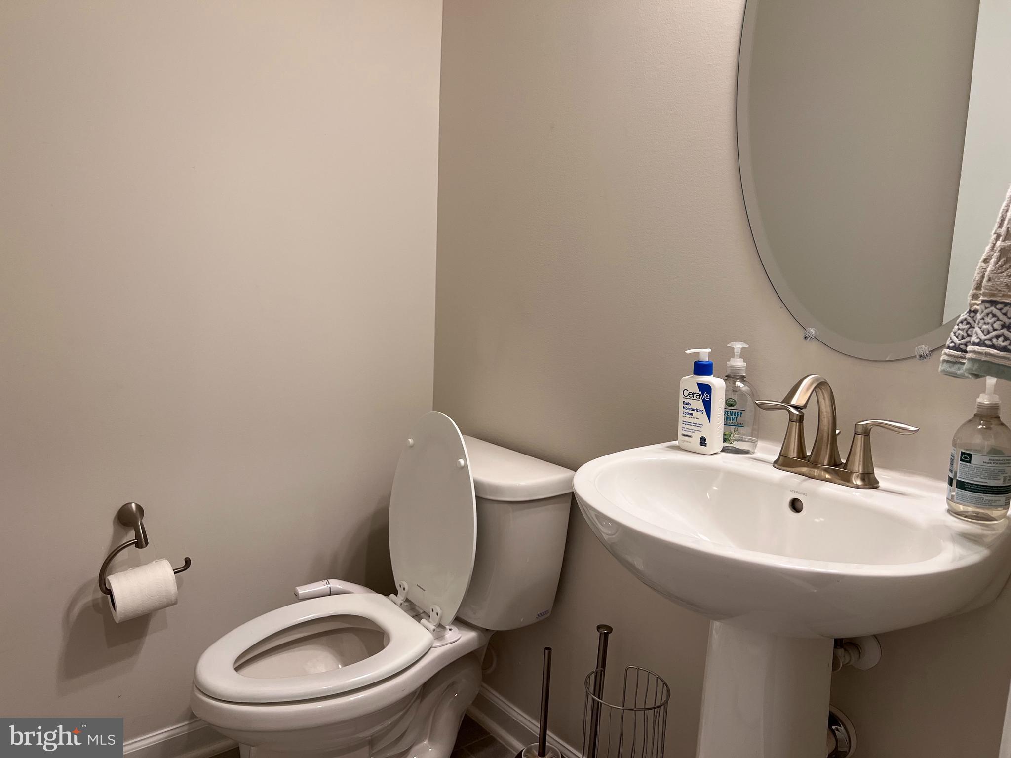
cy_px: 379
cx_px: 506
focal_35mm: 26
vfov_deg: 53.1
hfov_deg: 67.3
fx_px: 759
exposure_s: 1/120
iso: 100
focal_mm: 5.7
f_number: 1.5
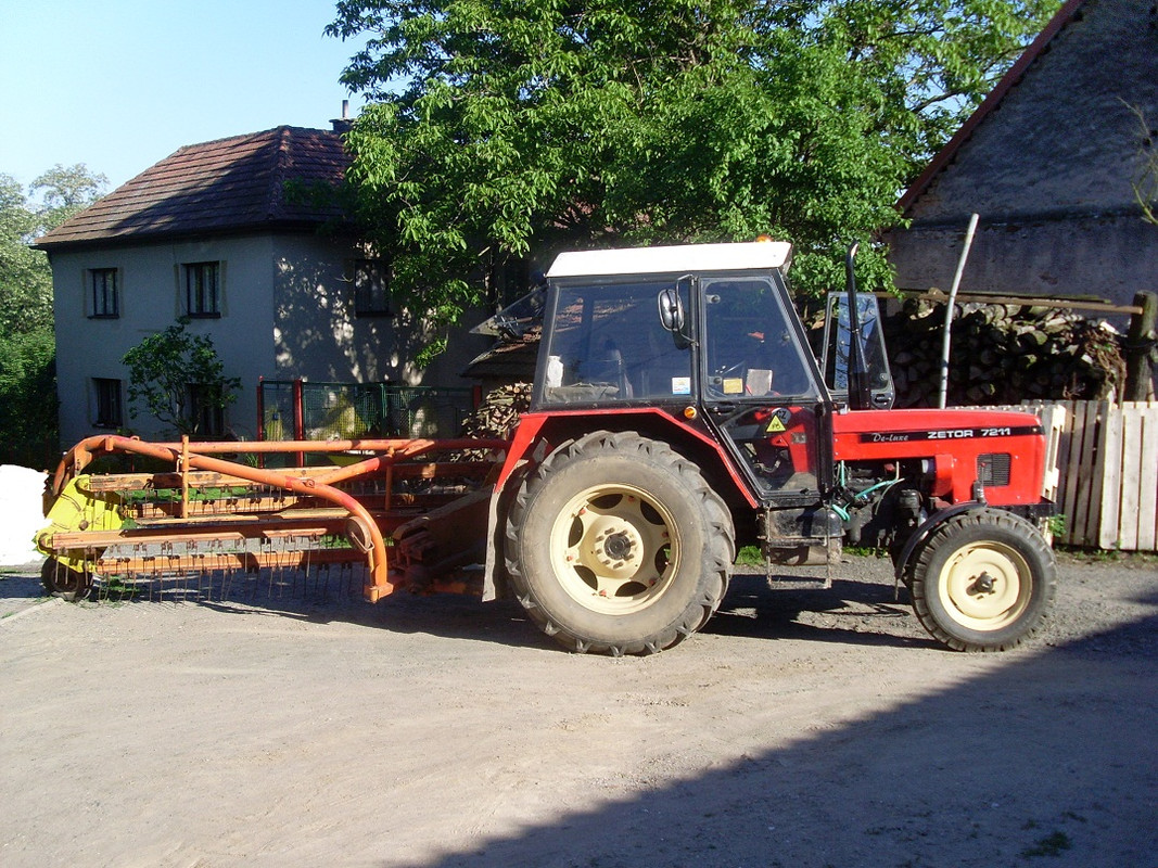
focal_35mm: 38
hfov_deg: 49.0
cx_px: 579
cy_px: 434
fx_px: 1271
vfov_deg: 37.7
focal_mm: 6.3
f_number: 3
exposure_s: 1/750
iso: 80
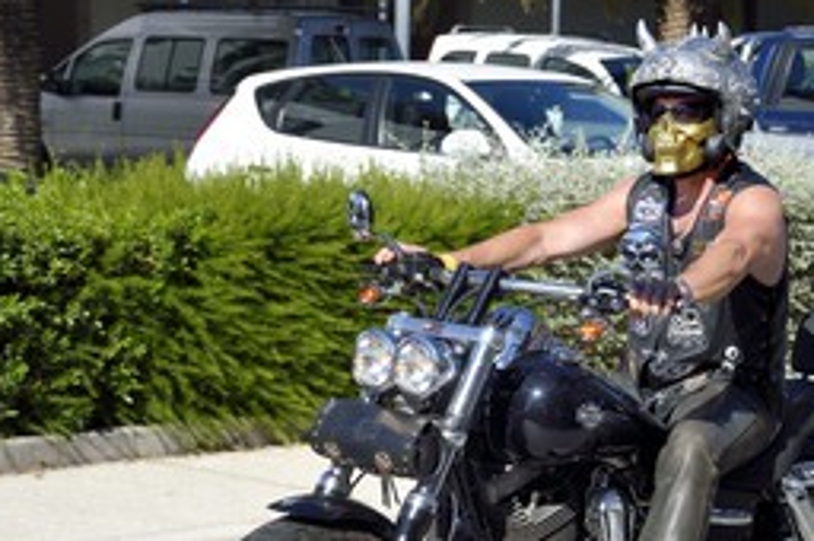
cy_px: 411
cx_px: 661
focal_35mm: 115
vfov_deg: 11.8
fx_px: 2597
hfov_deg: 17.7
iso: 200
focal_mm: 70
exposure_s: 1/400
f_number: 10
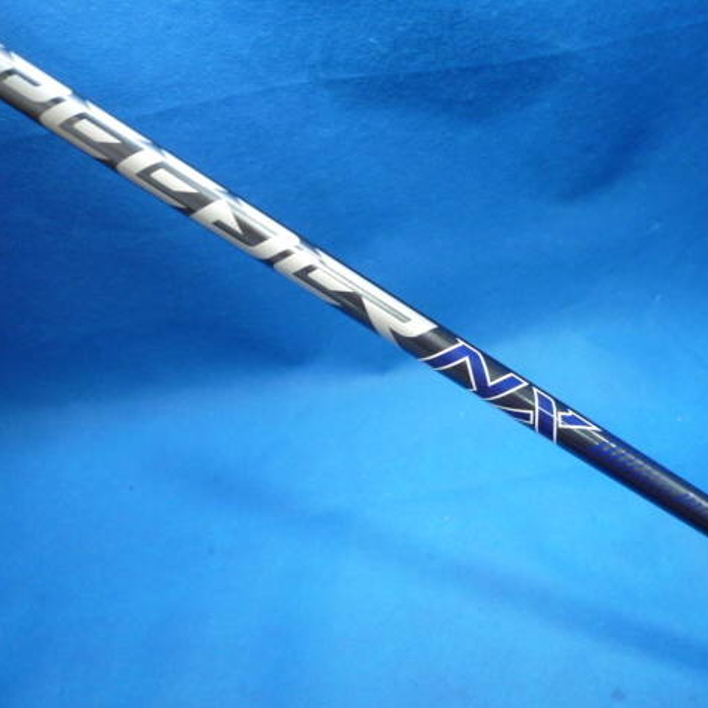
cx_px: 478
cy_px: 349
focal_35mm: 30
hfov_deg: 52.9
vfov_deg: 54.0
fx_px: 694
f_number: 2.8
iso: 250
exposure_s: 1/30
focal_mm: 4.5
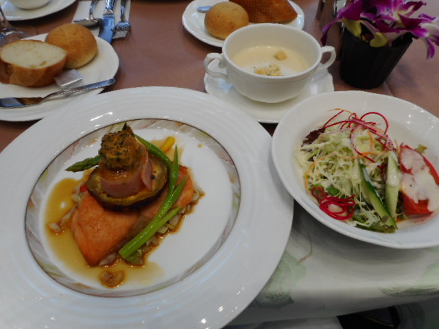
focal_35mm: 25
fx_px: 317
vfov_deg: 54.9
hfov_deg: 69.4
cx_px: 220
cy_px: 164
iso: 80
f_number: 3.7
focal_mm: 4.5
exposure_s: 1/30
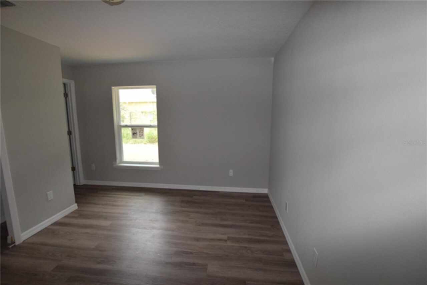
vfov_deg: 77.3
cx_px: 214
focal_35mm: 15
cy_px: 142
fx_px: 178
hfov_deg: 100.4
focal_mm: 10
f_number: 8
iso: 1600
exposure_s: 1/125
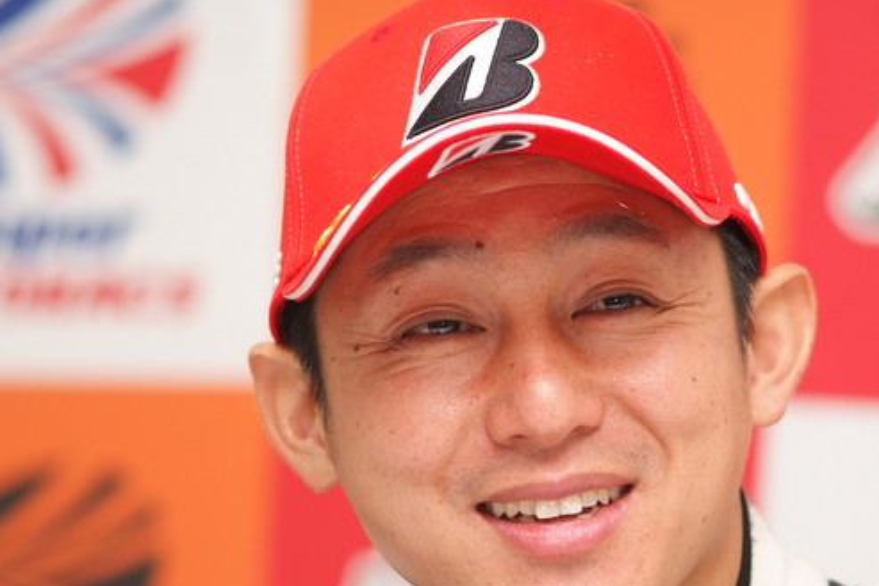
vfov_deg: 3.5
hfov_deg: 5.2
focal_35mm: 394
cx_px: 499
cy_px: 397
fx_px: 9622
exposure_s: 1/250
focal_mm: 180
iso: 400
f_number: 2.8
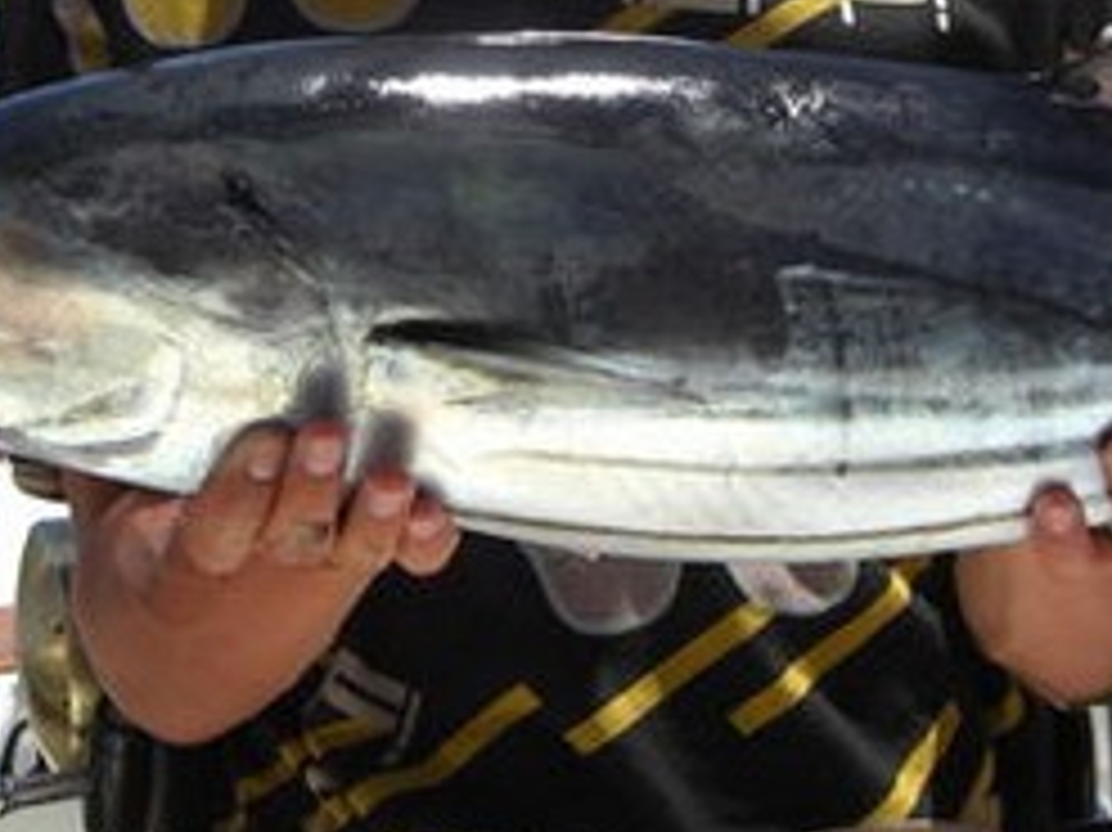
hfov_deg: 20.2
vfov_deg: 15.0
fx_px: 3115
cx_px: 491
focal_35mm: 97
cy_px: 40
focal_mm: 7.9
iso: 80
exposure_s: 1/800
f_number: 4
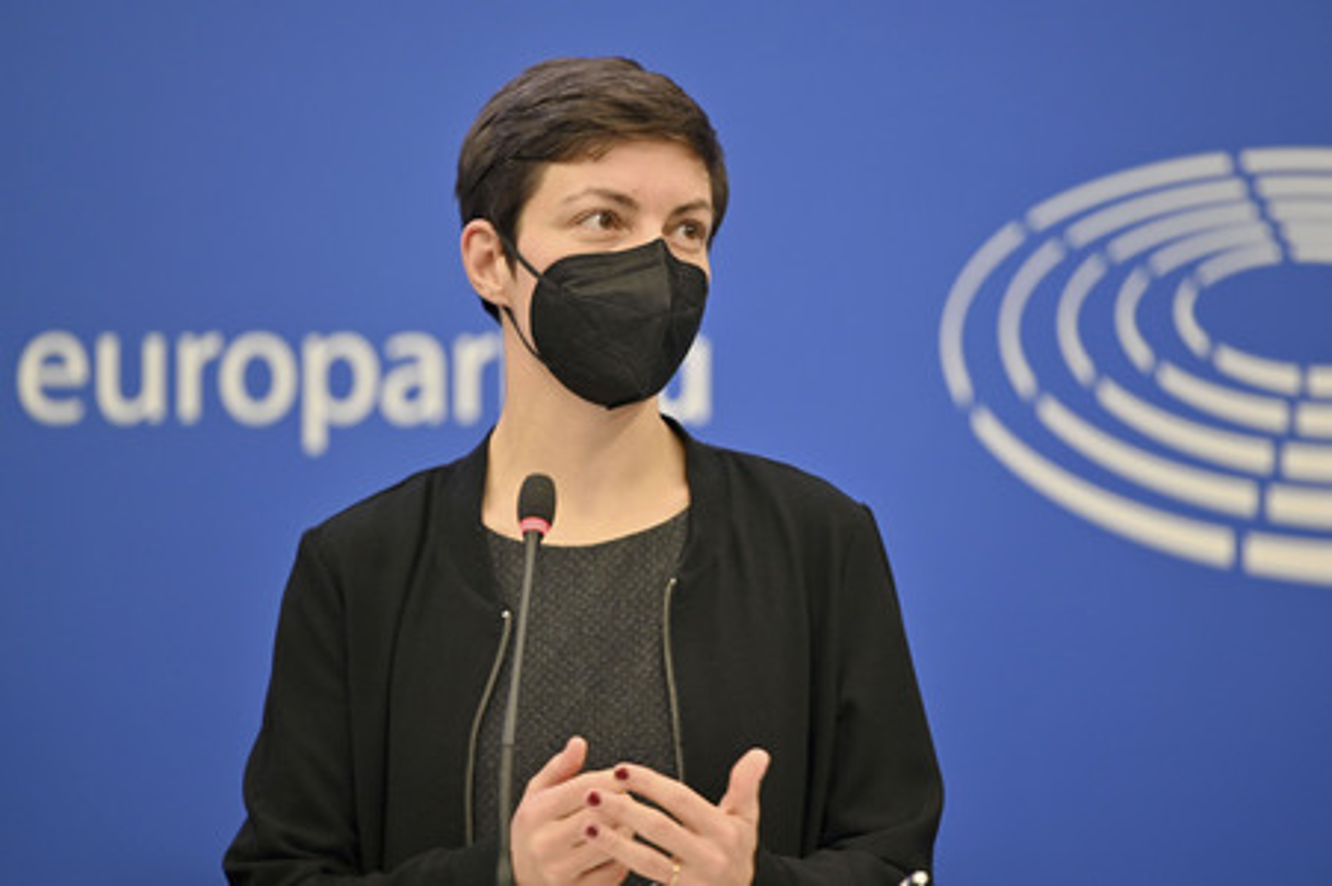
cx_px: 666
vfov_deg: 7.6
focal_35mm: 180
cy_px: 443
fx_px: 6655
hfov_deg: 11.4
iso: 640
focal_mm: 180
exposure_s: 1/160
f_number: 2.8
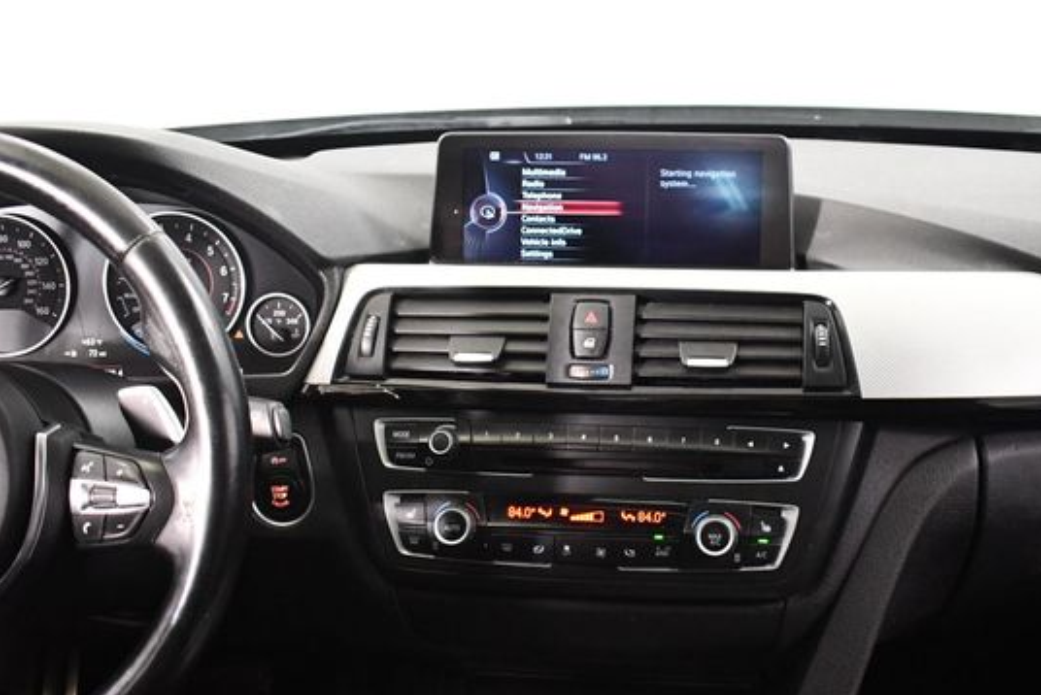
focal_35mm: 43
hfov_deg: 45.2
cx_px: 616
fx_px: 1244
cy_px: 400
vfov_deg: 31.2
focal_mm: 18
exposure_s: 1/80
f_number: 3.5
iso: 3200
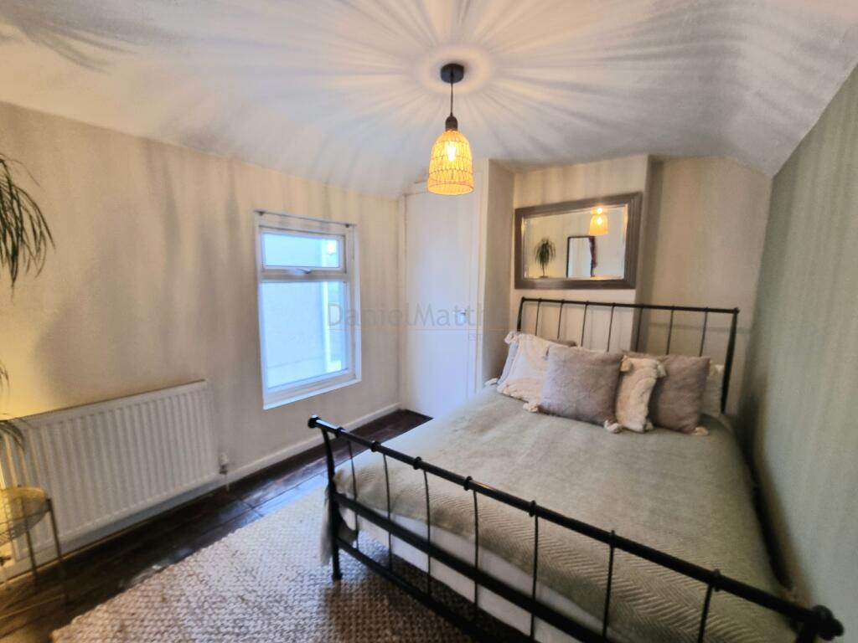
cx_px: 429
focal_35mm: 13
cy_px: 322
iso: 100
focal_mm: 2.2
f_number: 2.2
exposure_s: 1/50
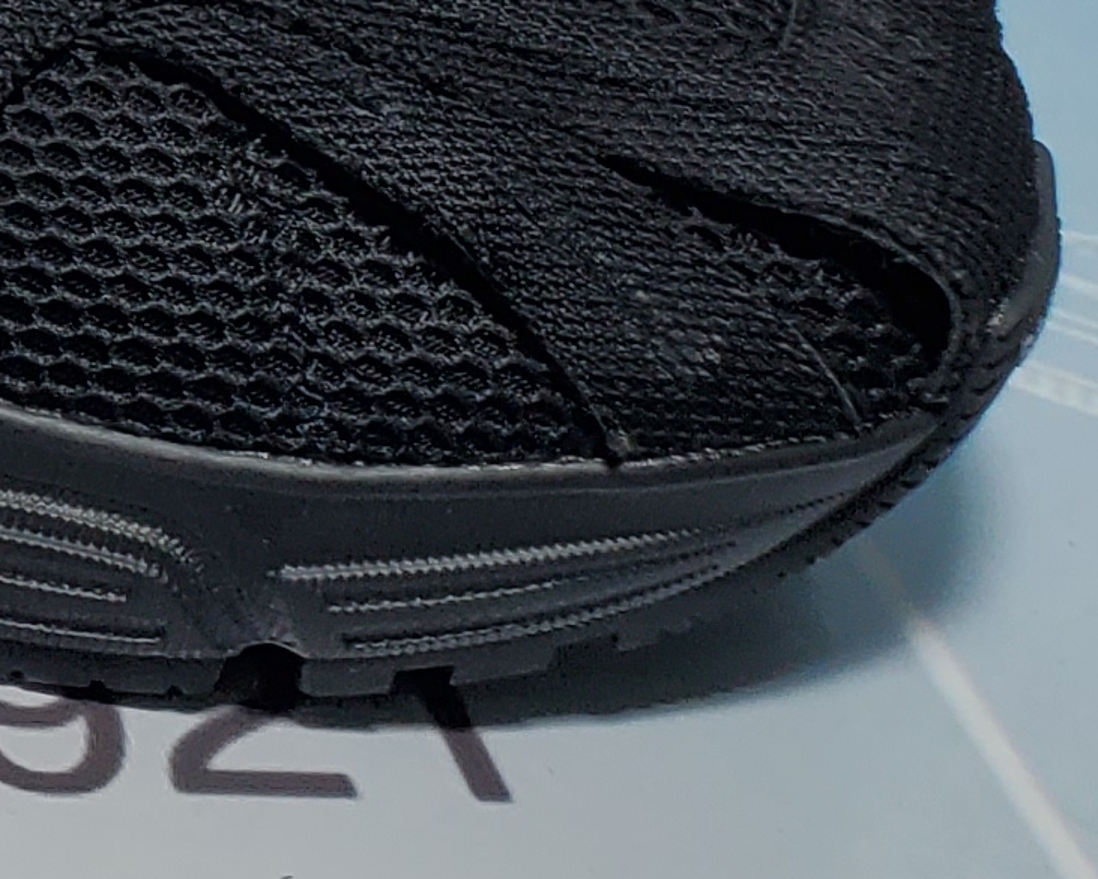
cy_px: -601
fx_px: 4550
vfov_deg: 10.5
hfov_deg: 11.1
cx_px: -1712
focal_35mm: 140
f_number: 2.4
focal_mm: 4.3
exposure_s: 1/286
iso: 50
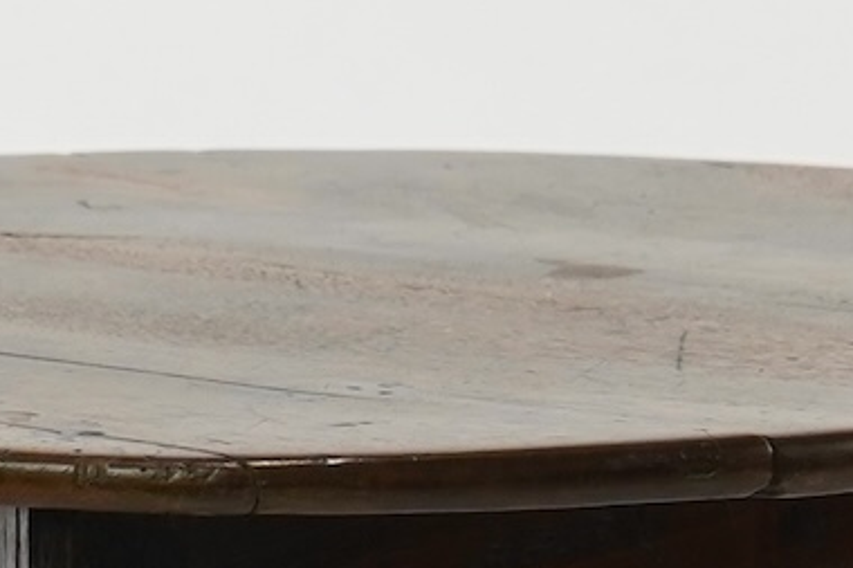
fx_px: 8597
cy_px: 1033
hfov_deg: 5.7
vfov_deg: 3.8
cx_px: 422
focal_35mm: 363
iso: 400
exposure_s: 1/100
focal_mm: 46
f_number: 5
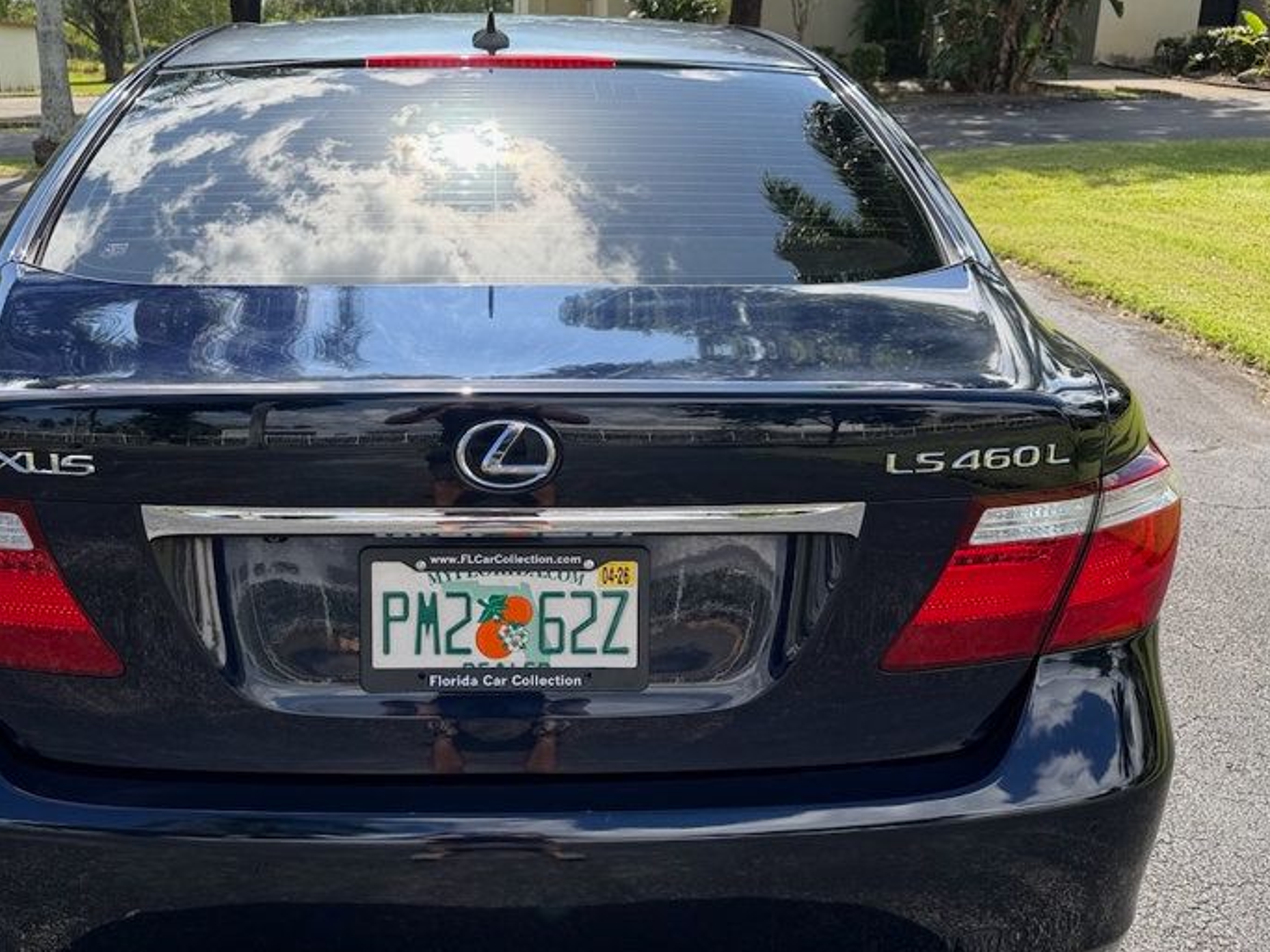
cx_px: 504
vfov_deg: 39.6
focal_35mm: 36
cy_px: 521
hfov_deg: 51.0
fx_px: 1321
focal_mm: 6.76
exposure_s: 1/1689
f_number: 1.78
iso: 80
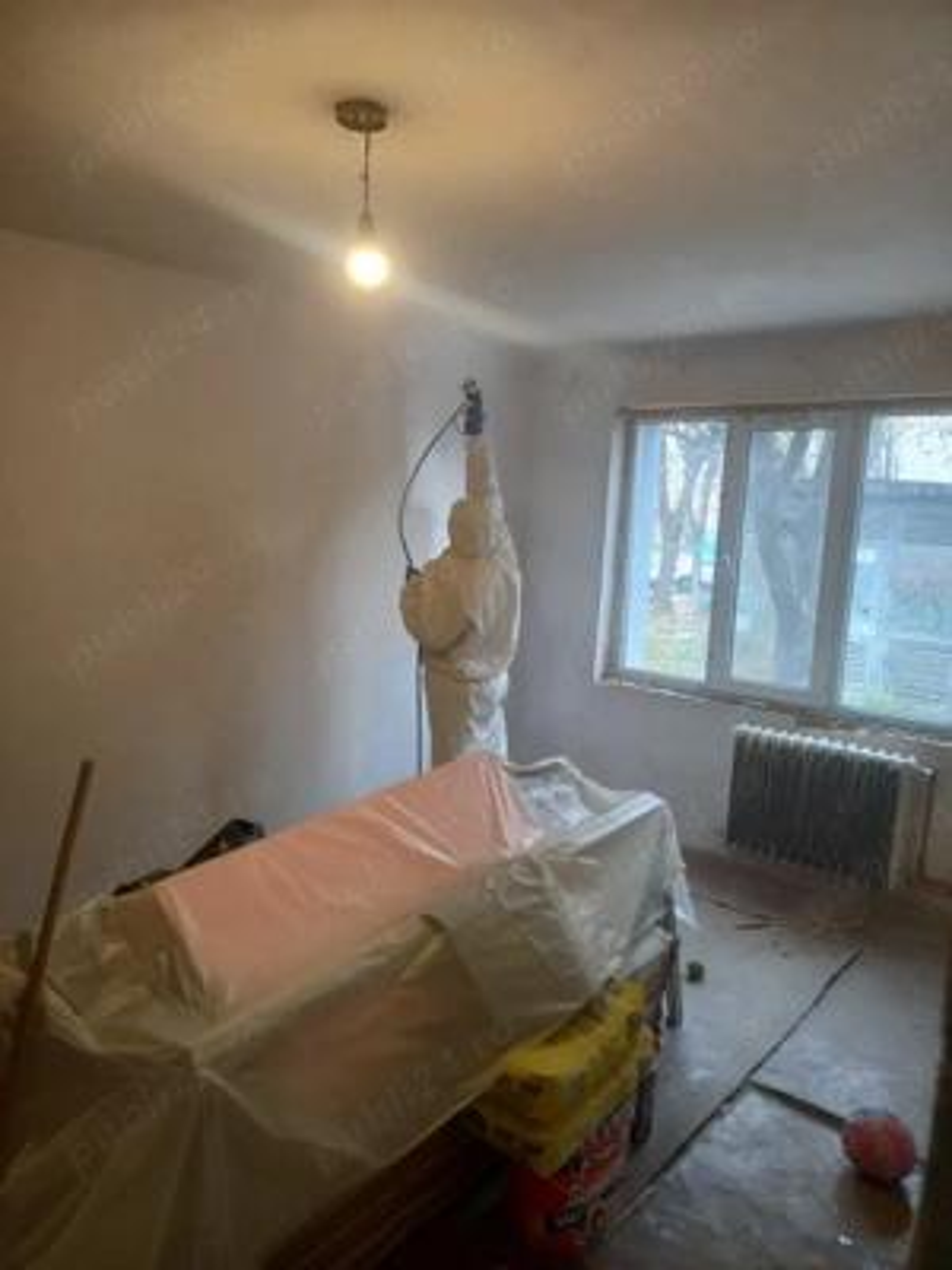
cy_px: 635
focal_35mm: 25
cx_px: 476
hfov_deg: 54.9
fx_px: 917
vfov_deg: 69.4
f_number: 2
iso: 200
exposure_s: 1/33
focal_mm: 4.6
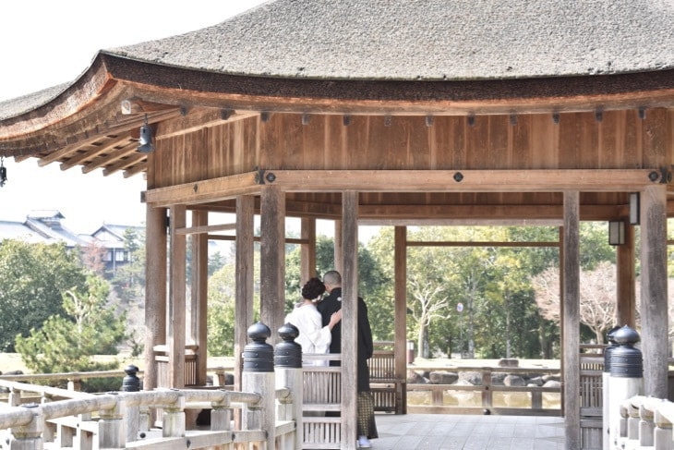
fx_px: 1835
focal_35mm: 98
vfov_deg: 14.0
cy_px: 225
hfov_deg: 20.8
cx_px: 337
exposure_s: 1/400
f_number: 8
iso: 1000
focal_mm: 98
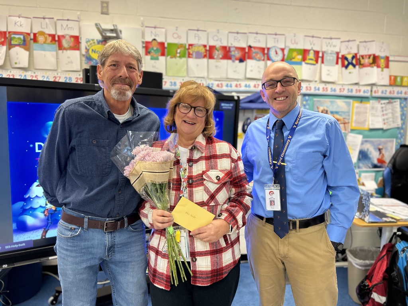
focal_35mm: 26
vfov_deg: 53.1
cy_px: 153
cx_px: 204
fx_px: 306
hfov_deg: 67.3
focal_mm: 5.7
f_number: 1.5
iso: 100
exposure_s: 1/60
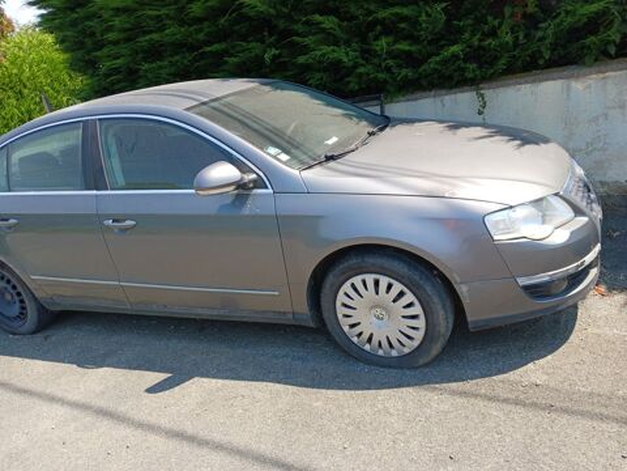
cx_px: 314
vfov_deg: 51.4
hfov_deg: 65.3
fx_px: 489
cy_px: 236
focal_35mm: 27
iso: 20
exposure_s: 1/144
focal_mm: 4
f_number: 1.8
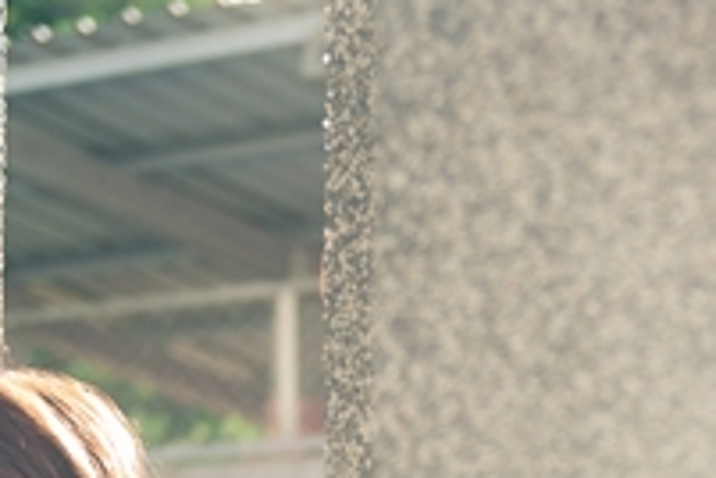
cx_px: 631
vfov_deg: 8.0
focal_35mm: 167
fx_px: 3321
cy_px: 845
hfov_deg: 12.2
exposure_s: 1/160
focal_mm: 42
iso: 100
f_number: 2.8
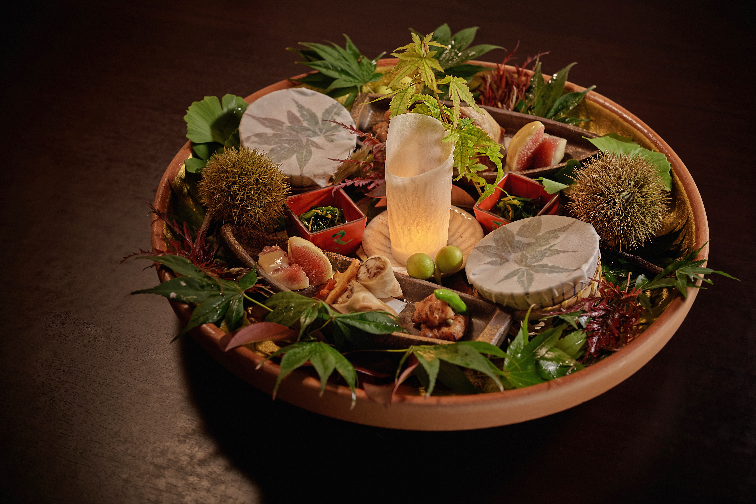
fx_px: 945
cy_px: 252
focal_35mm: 45
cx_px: 378
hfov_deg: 43.6
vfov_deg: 29.9
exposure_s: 1/60
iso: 1000
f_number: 5
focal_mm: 45
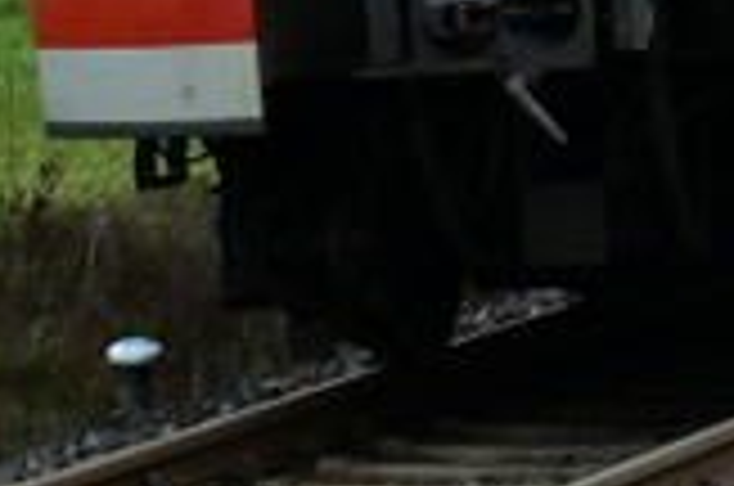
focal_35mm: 472
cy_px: -468
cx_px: 1324
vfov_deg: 2.9
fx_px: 9605
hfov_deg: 4.3
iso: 400
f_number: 5.6
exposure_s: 1/640
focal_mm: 75
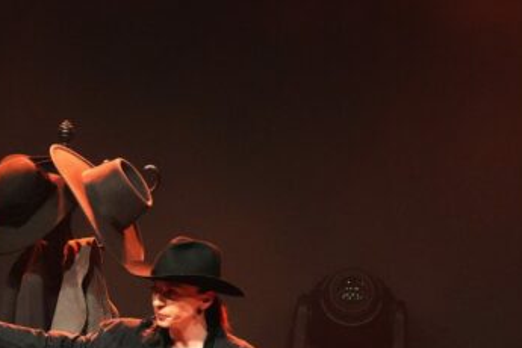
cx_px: -15
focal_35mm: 715
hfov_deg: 2.9
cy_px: 360
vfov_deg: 1.9
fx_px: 10367
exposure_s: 1/100
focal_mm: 214
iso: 6400
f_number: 6.3
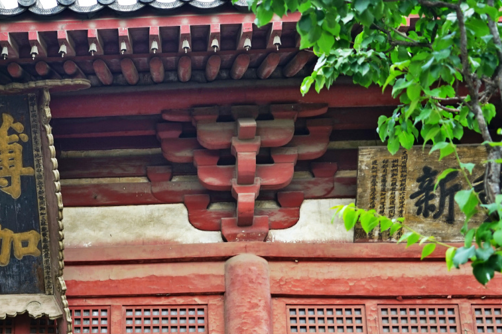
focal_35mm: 74
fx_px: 1031
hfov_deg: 26.6
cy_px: 205
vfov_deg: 18.4
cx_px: 67
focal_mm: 35
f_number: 4.5
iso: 100
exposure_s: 1/60
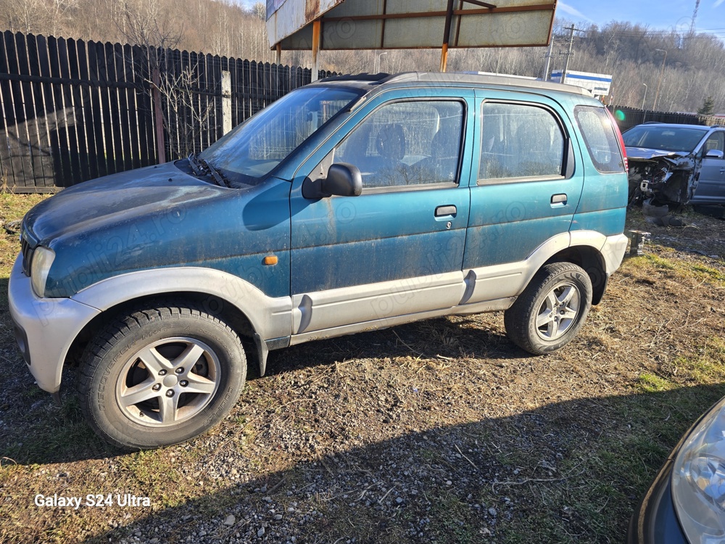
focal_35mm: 23
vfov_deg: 58.9
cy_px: 272
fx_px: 482
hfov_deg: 73.9
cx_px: 362
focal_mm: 6.3
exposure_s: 1/309
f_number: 1.7
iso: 12
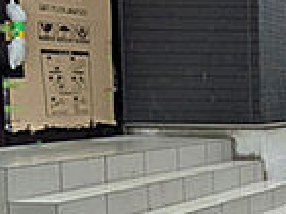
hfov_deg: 17.4
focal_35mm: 62
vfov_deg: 23.6
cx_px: 619
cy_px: 119
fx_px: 512
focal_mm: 1.83
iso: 48
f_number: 2.2
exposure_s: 1/609
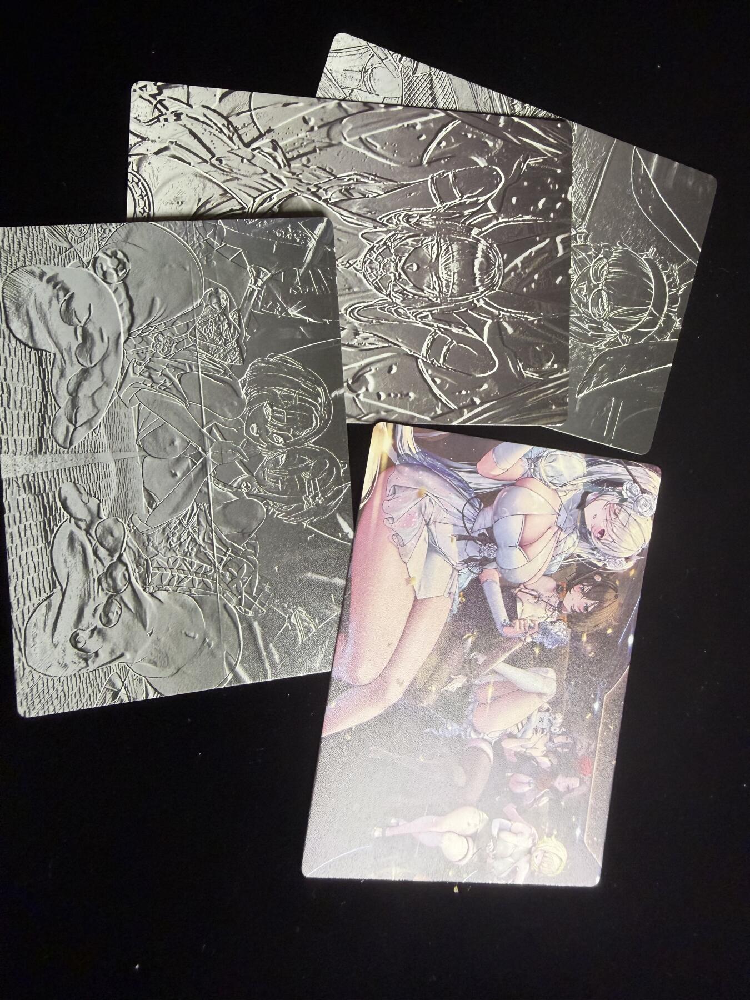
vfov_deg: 71.6
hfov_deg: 56.8
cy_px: 500
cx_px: 375
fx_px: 693
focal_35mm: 24
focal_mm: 2.22
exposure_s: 1/100
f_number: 2.2
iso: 200
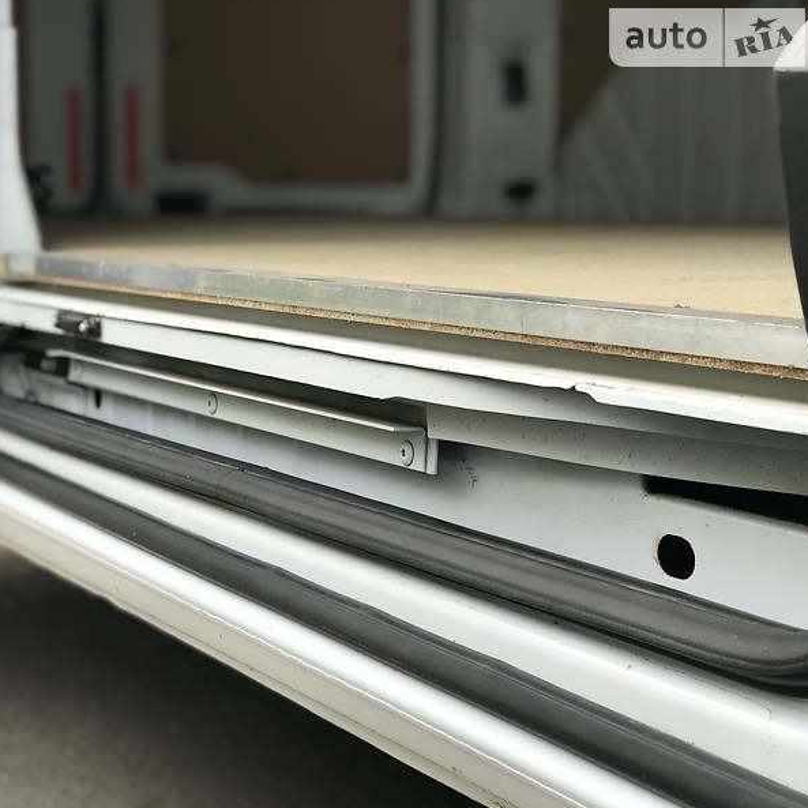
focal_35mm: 68
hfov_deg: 25.2
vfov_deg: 25.4
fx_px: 1796
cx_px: 281
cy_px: 401
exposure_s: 1/132
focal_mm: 6.6
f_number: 2.8
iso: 20
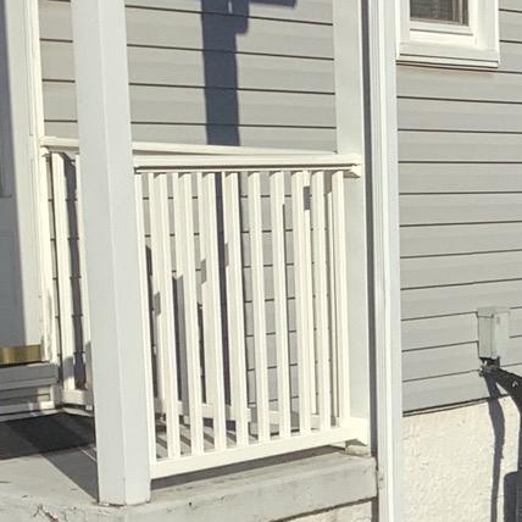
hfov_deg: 12.7
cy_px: 642
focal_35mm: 131
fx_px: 2235
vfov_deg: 13.0
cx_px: 771
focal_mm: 3.3
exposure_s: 1/2632
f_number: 2.4
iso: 25
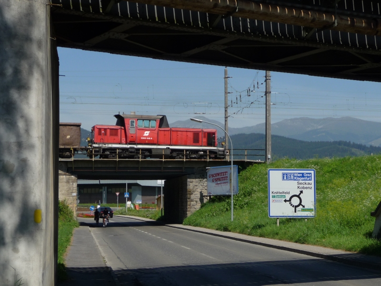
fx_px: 814
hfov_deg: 26.3
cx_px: 190
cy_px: 143
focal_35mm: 74
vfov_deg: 19.9
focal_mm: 11.3
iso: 100
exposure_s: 1/1000
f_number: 4.5
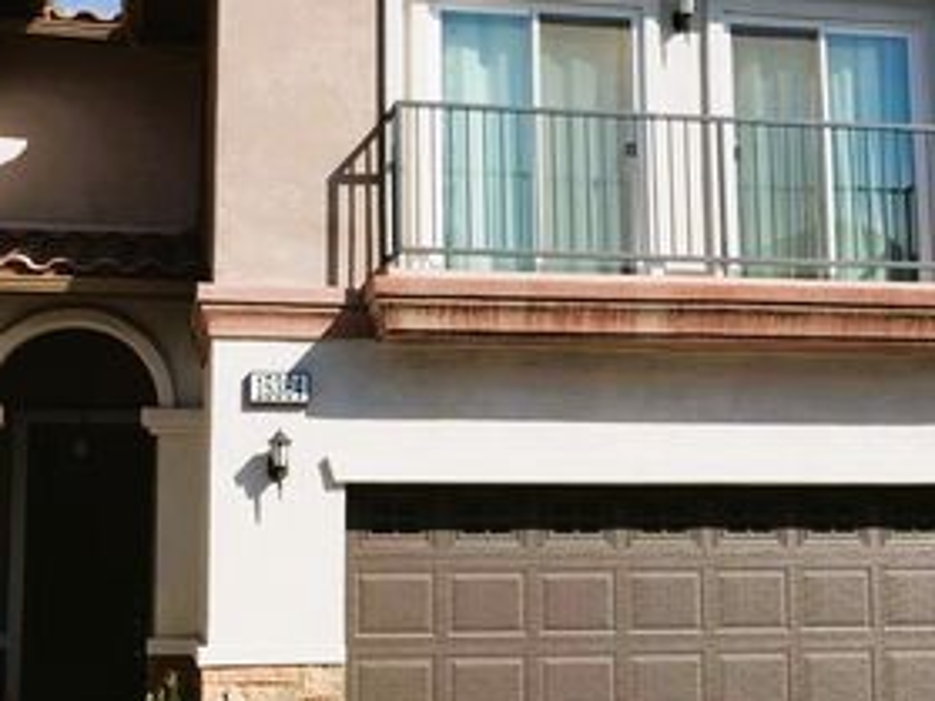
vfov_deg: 24.0
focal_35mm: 61
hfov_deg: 31.7
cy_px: 327
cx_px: 489
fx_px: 1647
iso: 200
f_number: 7.1
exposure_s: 1/640
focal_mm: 17
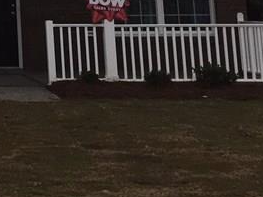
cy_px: -133
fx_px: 858
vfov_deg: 12.2
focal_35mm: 113
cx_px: -174
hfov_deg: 15.5
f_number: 2.2
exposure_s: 1/4405
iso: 40
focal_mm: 4.15
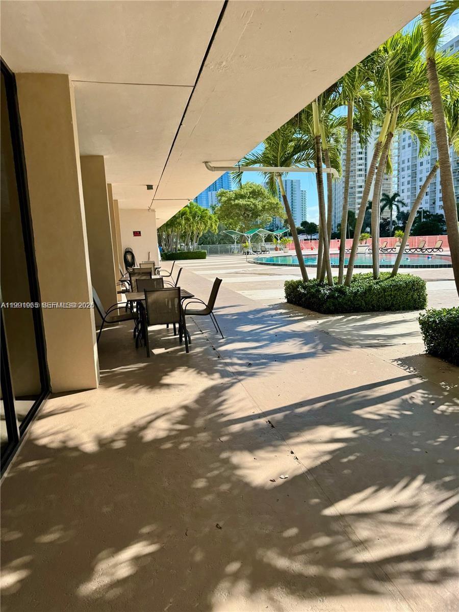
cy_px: 306
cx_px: 230
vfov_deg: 71.6
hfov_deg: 56.8
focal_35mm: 24
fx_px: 424
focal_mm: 6.86
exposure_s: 1/3247
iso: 80
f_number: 1.78
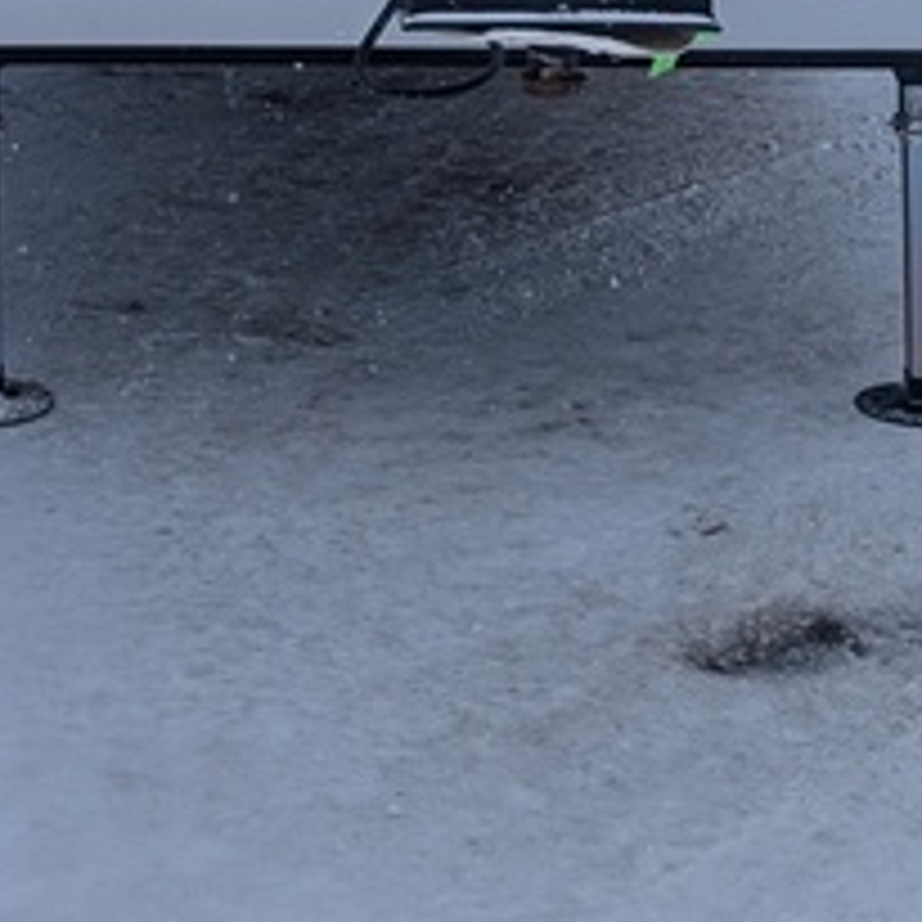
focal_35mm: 106
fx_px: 3194
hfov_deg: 16.1
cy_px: -666
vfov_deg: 14.7
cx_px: 4
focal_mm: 6.9
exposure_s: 1/1621
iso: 23
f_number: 1.68
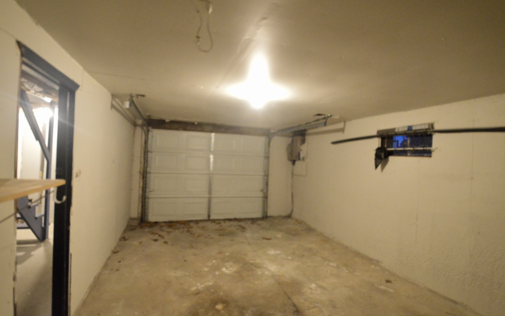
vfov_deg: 64.2
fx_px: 251
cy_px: 157
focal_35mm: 18
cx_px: 252
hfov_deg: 90.3
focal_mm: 11.5
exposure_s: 1/40
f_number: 3.5
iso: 3200
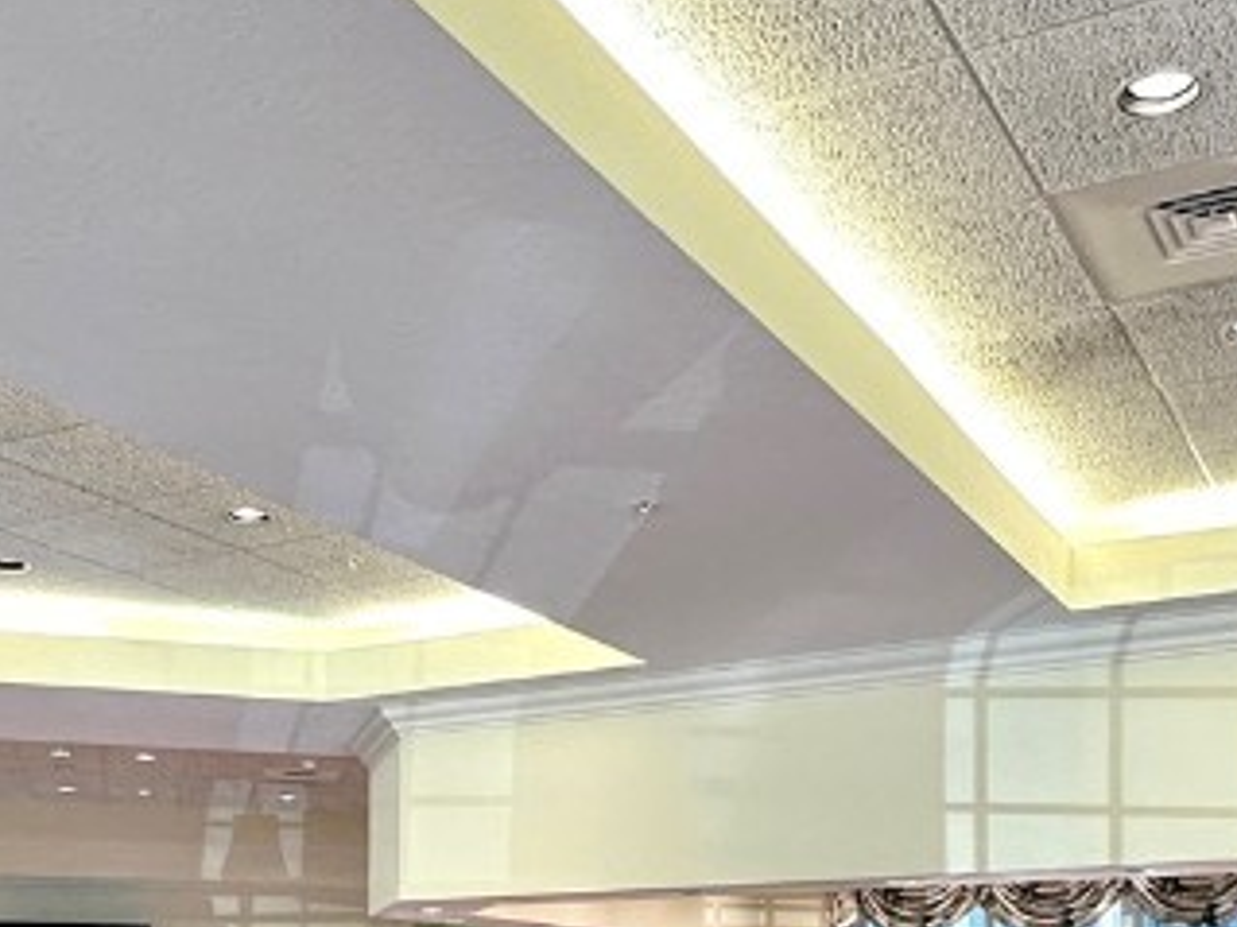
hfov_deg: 42.1
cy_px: 970
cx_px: 605
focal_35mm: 45
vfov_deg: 29.6
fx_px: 1607
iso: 200
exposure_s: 1/120
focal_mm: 2.22
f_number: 2.2
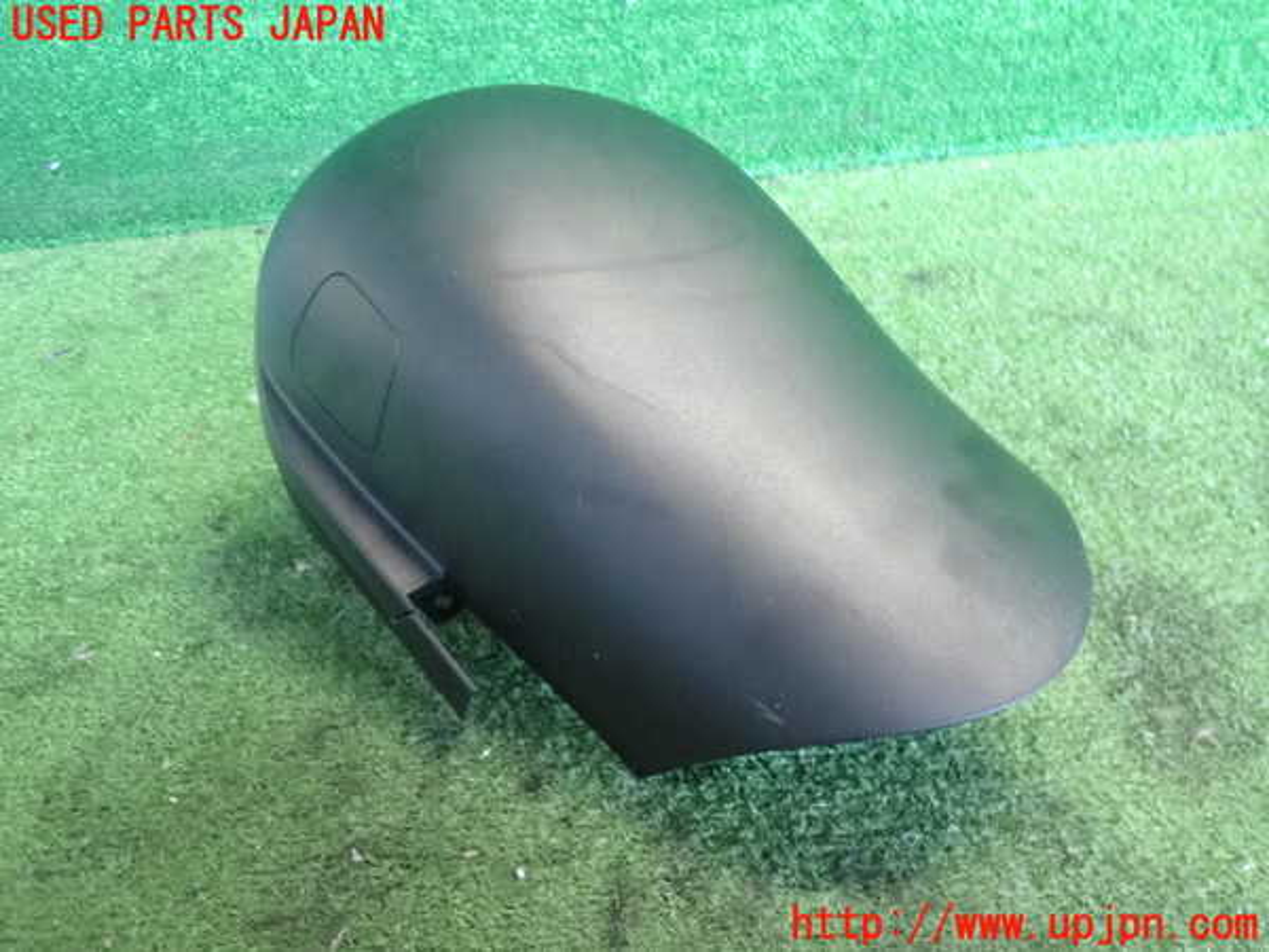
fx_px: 1100
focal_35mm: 30
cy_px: 476
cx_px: 634
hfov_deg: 60.0
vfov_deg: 46.8
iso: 2000
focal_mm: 5.4
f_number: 2.3
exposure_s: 1/125
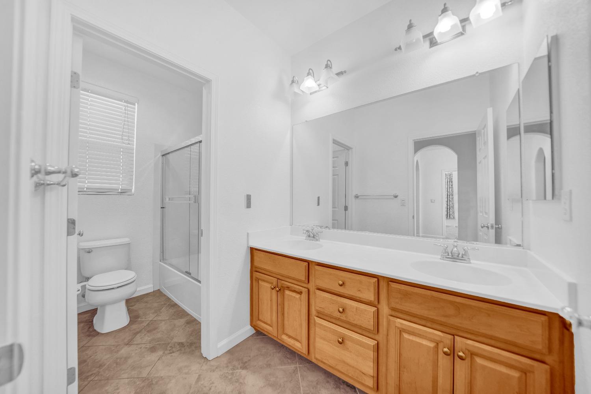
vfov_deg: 90.0
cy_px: 197
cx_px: 296
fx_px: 197
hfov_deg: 112.6
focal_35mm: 12
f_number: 4.5
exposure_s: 1/6
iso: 100
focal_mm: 12
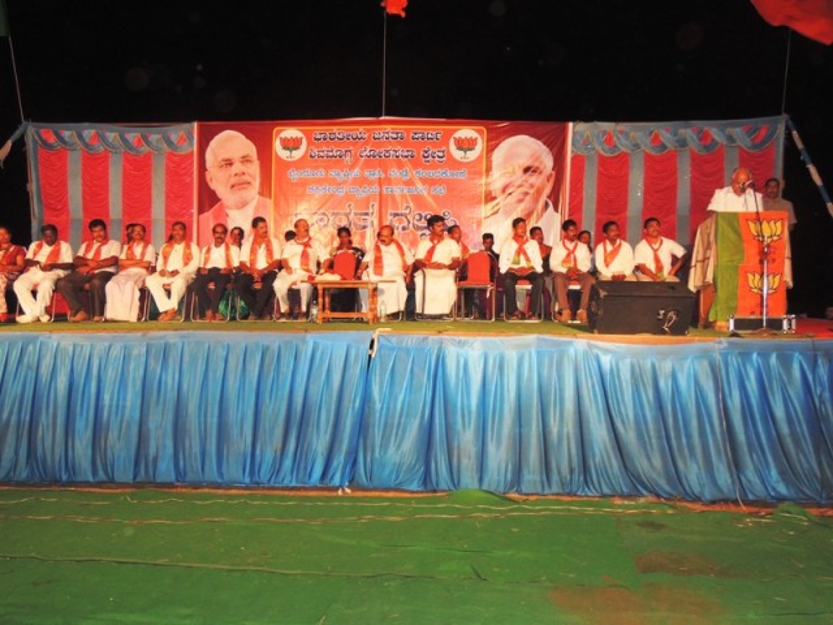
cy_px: 312
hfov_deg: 60.0
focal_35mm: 30
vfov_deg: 46.8
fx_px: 722
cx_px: 416
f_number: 3.1
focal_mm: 5.3
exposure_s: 1/40
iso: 400
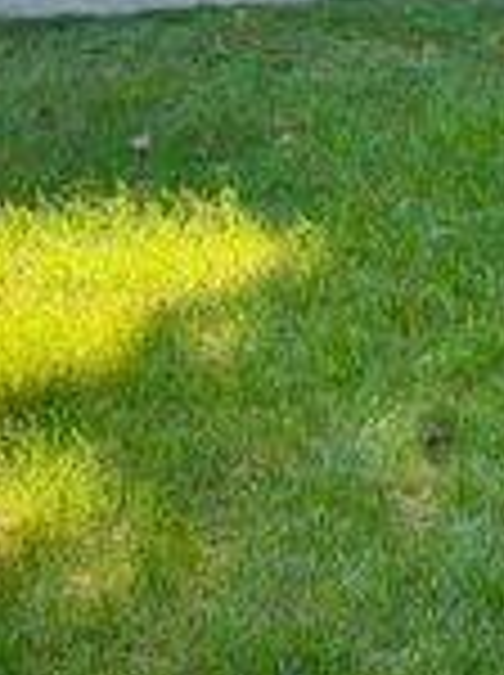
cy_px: -92
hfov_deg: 12.6
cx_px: 450
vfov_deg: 16.4
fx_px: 2258
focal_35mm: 116
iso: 50
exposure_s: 1/358
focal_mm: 5.96
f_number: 1.6
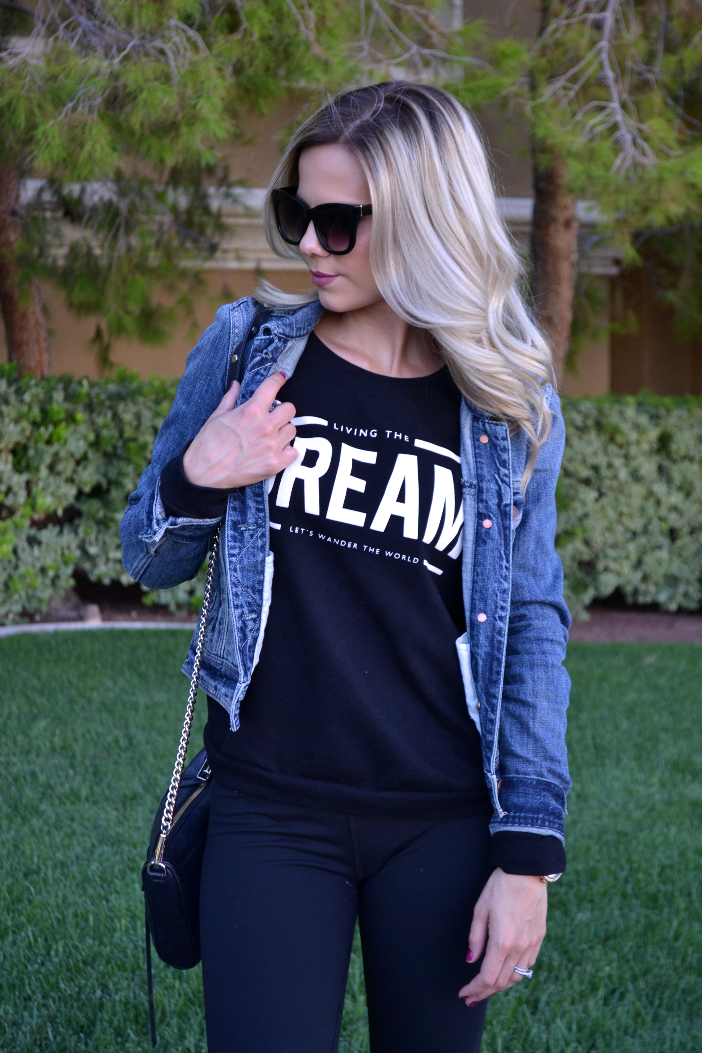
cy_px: 526
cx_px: 351
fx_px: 2106
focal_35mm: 72
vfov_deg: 28.1
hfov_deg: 18.9
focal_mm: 48
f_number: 5.6
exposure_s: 1/100
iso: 200
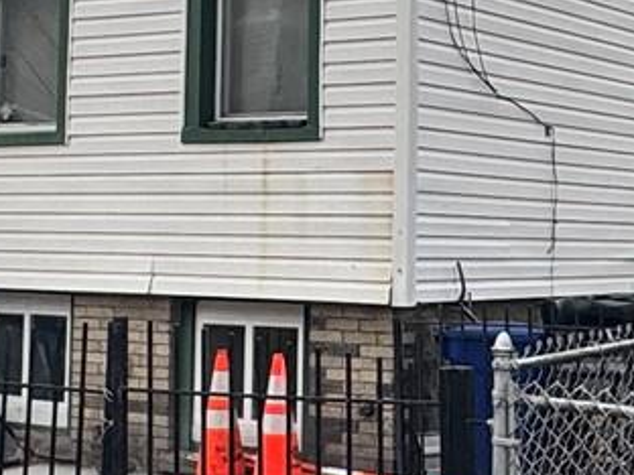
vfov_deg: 16.0
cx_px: 396
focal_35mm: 92
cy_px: 142
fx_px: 1685
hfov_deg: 21.3
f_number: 2.2
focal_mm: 2.22
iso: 40
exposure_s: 1/123
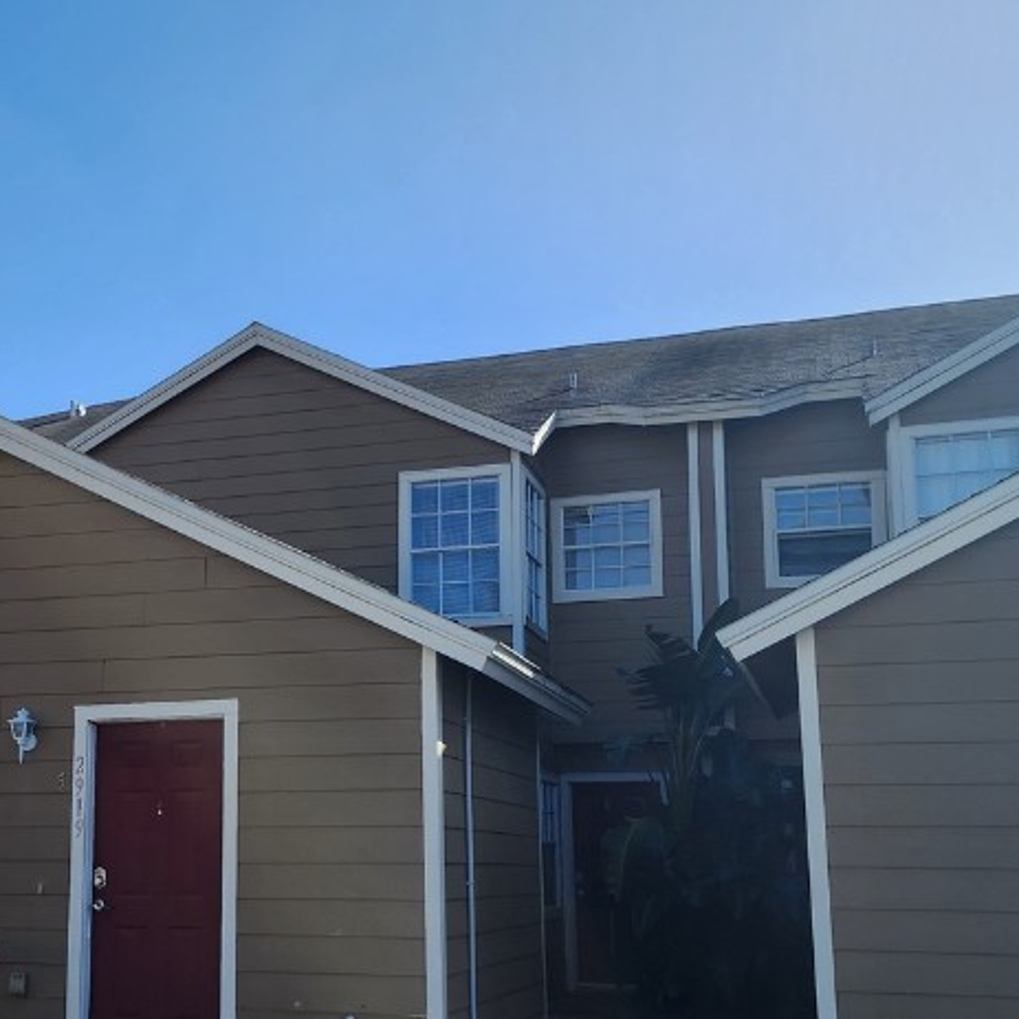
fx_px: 1499
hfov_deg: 37.0
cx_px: 308
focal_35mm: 45
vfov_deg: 37.4
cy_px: 629
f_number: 1.8
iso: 12
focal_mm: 6.4
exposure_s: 1/1008
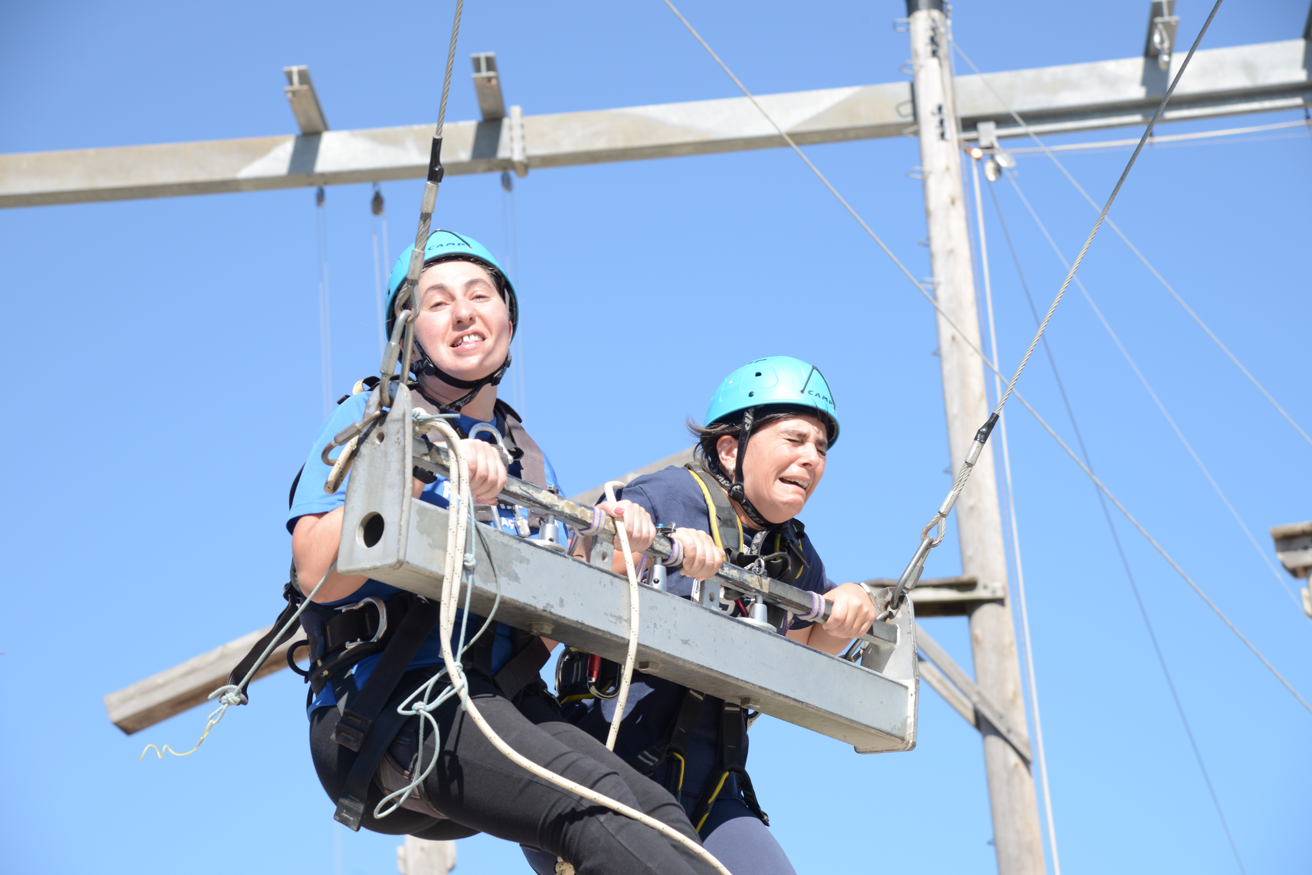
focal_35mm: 95
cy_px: 438
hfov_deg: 21.5
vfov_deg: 14.4
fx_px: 3462
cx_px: 656
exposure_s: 1/640
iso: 500
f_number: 8
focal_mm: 95
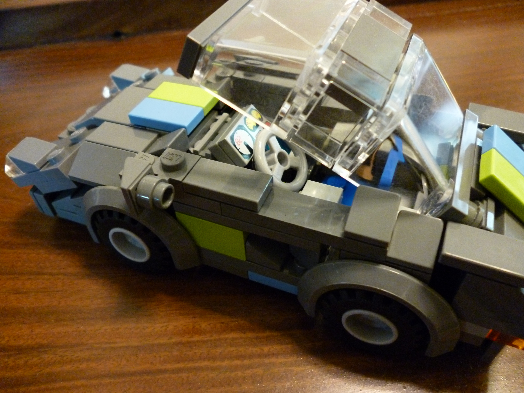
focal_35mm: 28
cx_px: 262
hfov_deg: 63.4
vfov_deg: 49.7
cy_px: 196
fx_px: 424
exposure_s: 1/8
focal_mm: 5
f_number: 3.1
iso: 640
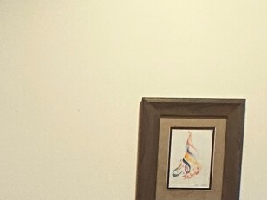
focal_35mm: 173
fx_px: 1334
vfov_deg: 8.4
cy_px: 318
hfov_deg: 11.2
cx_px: -75
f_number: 1.8
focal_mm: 4.25
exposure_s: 1/60
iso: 125
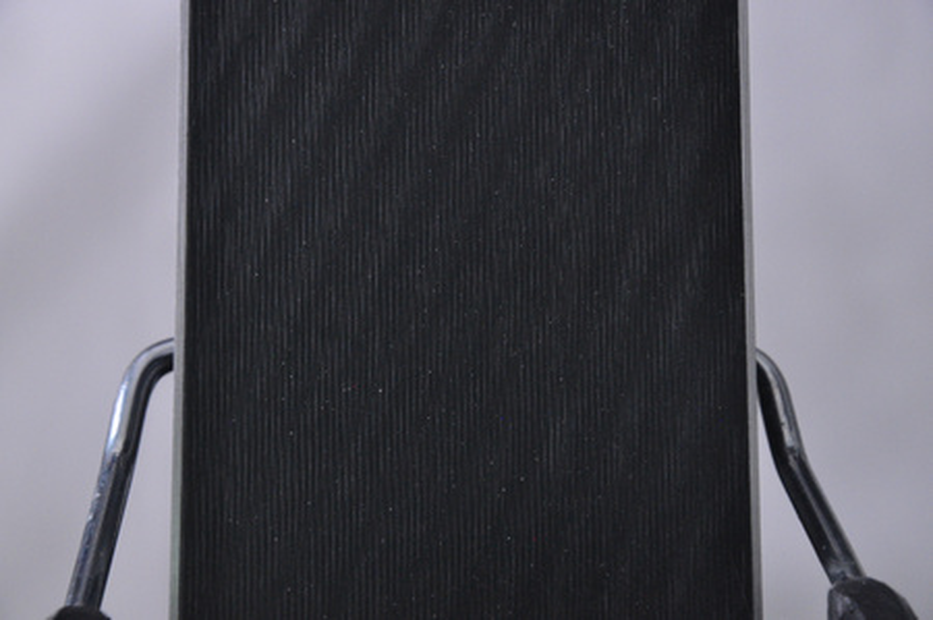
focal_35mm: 158
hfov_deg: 13.1
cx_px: 466
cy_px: 310
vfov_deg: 8.7
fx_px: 4077
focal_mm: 105
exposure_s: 1/125
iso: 3200
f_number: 9.5
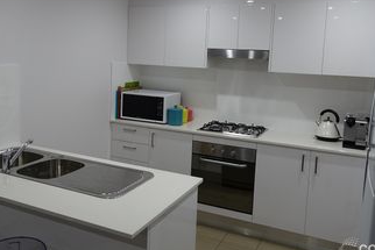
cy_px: 90
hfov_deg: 54.2
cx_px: 158
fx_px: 365
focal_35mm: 35
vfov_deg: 37.6
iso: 125
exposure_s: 1/30
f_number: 2.8
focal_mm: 8.8
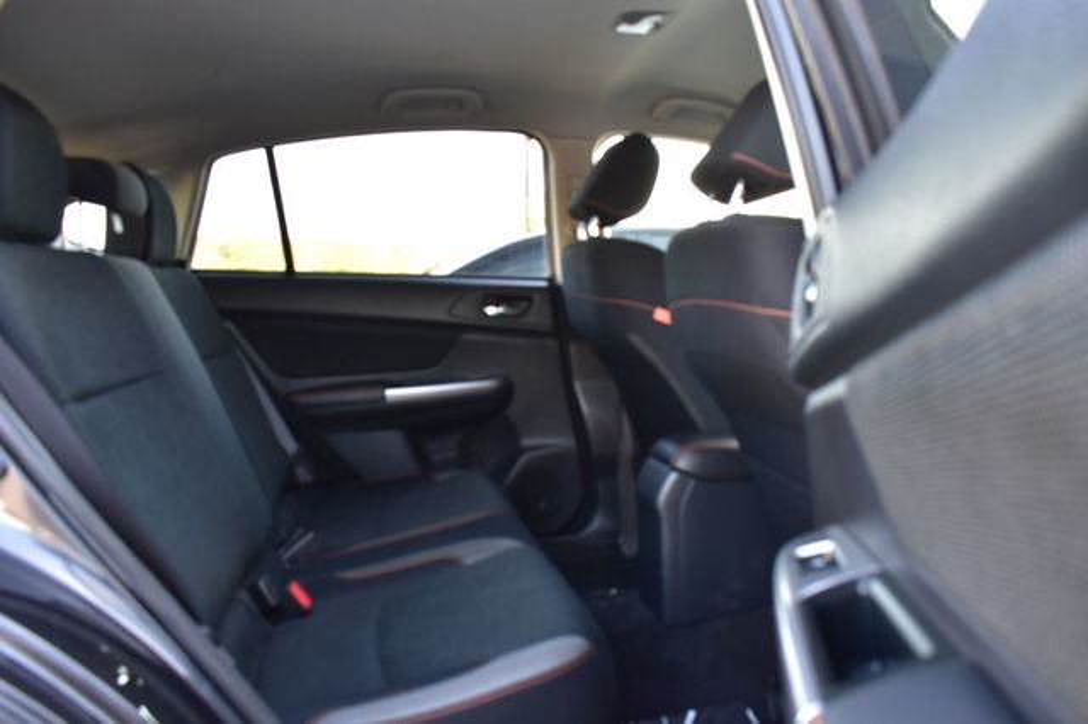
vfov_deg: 43.6
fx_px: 906
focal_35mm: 30
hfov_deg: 62.0
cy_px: 362
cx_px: 544
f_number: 7.1
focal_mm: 20
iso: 400
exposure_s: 1/30
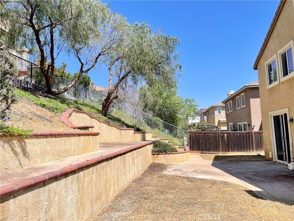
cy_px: 110
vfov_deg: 53.1
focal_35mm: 26
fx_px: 221
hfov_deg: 67.3
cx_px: 147
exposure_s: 1/2203
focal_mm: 5.1
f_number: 1.6
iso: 32
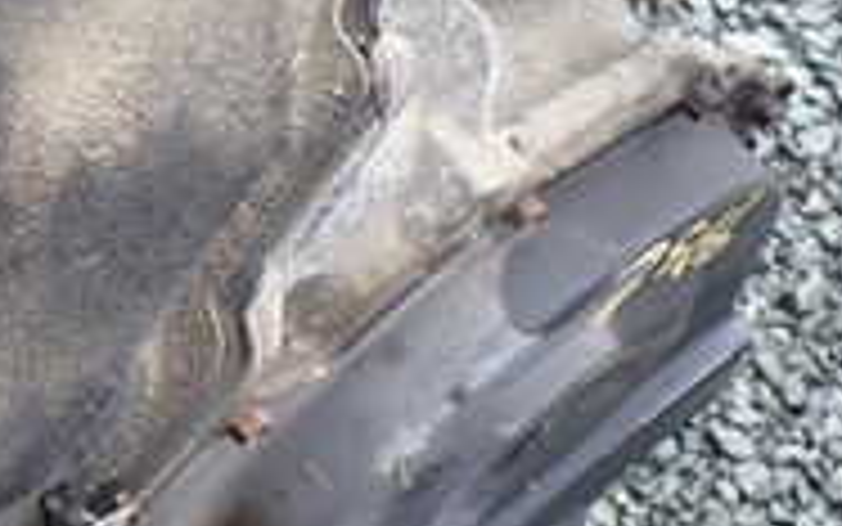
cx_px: -45
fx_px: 2341
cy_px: -9
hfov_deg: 19.6
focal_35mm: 102
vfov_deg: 12.7
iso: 100
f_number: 3.2
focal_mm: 5.4
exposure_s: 1/200
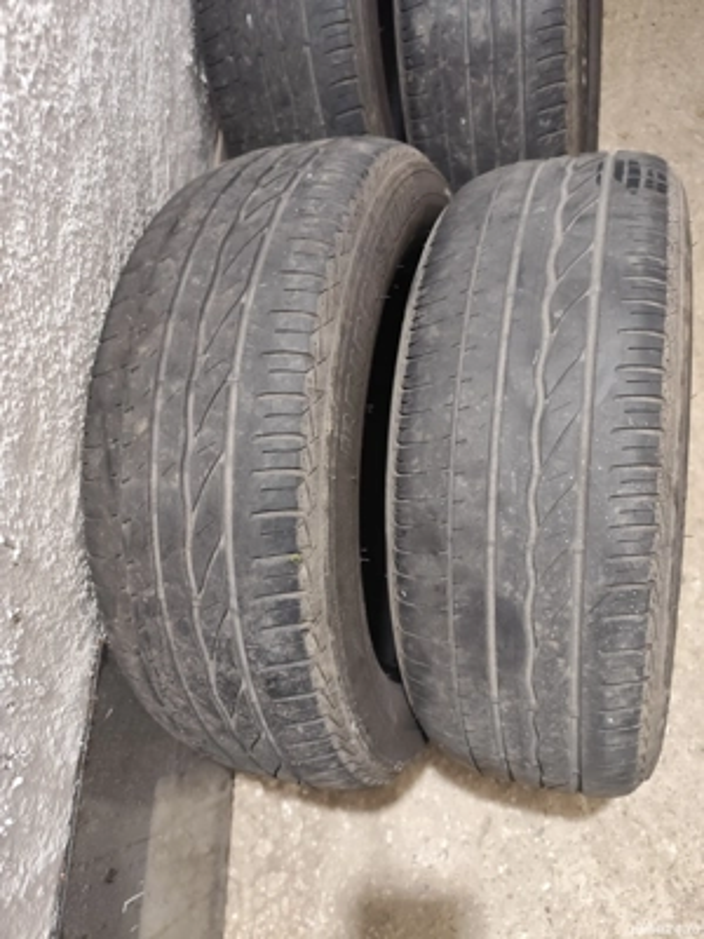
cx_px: 352
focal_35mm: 23
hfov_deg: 58.9
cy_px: 470
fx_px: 624
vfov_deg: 73.9
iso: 2000
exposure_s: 1/16.7
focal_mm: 6.19
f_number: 1.65
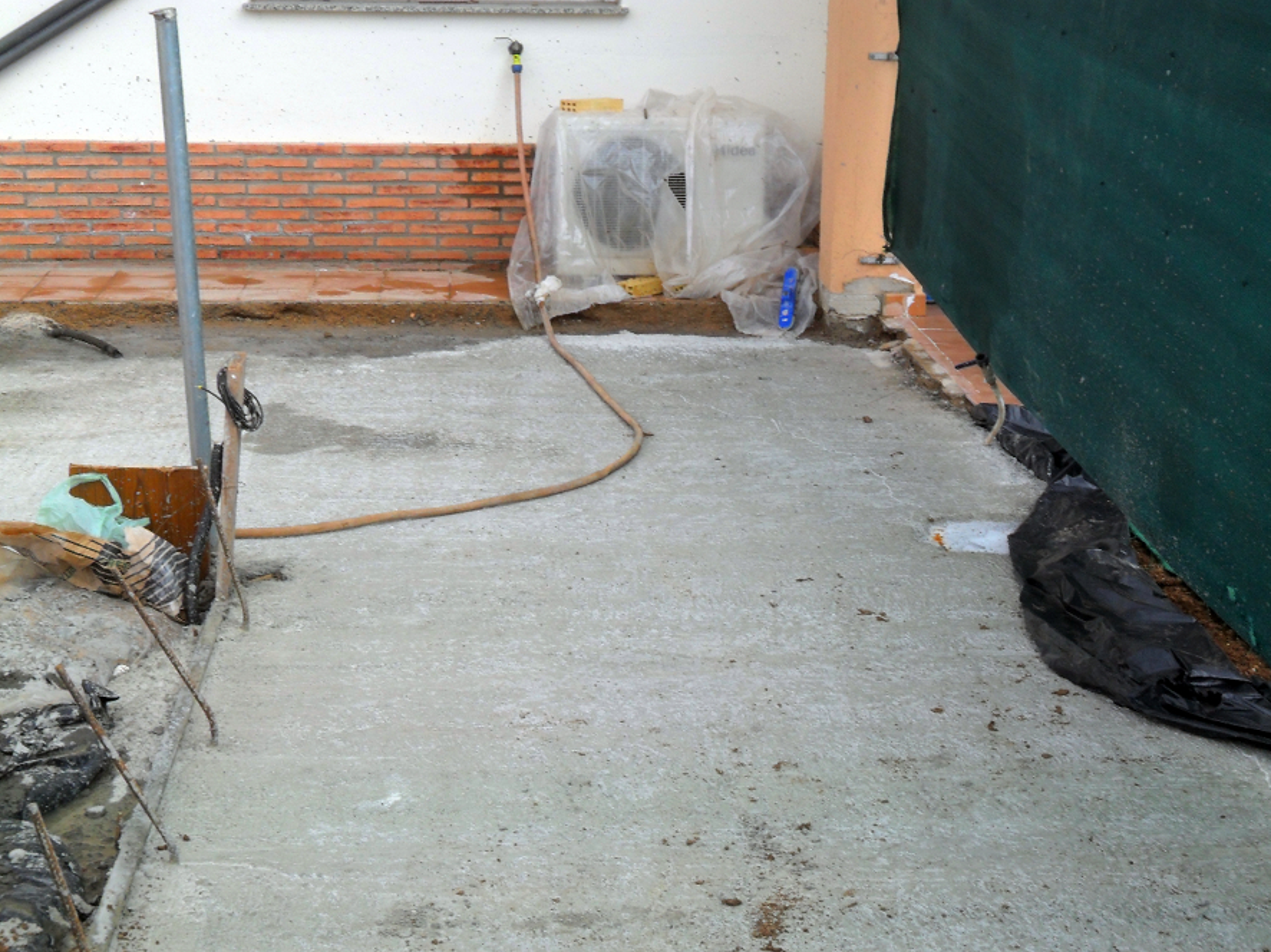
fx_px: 2349
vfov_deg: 22.9
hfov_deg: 30.3
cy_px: 478
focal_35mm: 64
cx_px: 638
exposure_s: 1/90
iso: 100
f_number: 5.6
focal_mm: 11.2
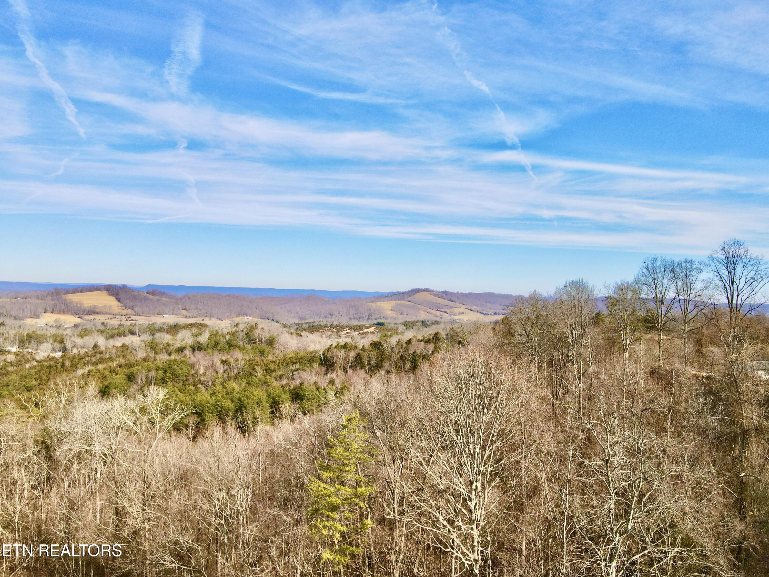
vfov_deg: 56.8
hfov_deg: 71.6
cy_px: 288
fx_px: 533
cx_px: 384
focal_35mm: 24
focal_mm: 4.5
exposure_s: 1/640
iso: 100
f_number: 2.8
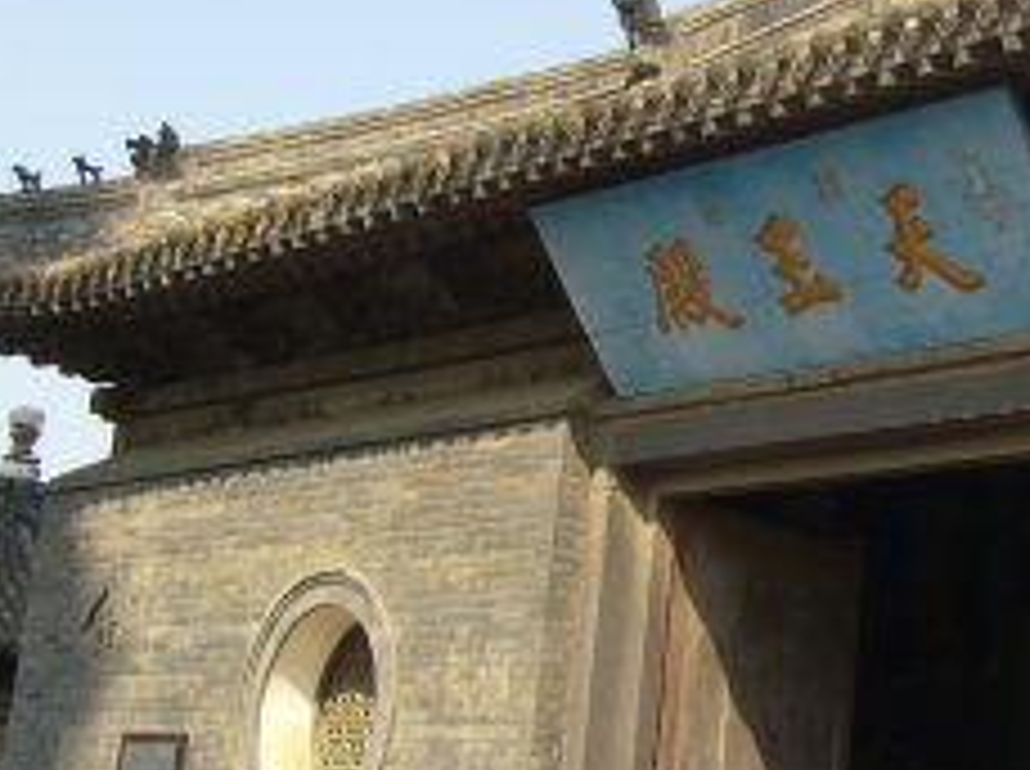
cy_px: 399
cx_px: 877
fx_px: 2228
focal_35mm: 75
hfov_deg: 25.4
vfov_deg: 19.6
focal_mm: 5.8
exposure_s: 1/125
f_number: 5.6
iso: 80
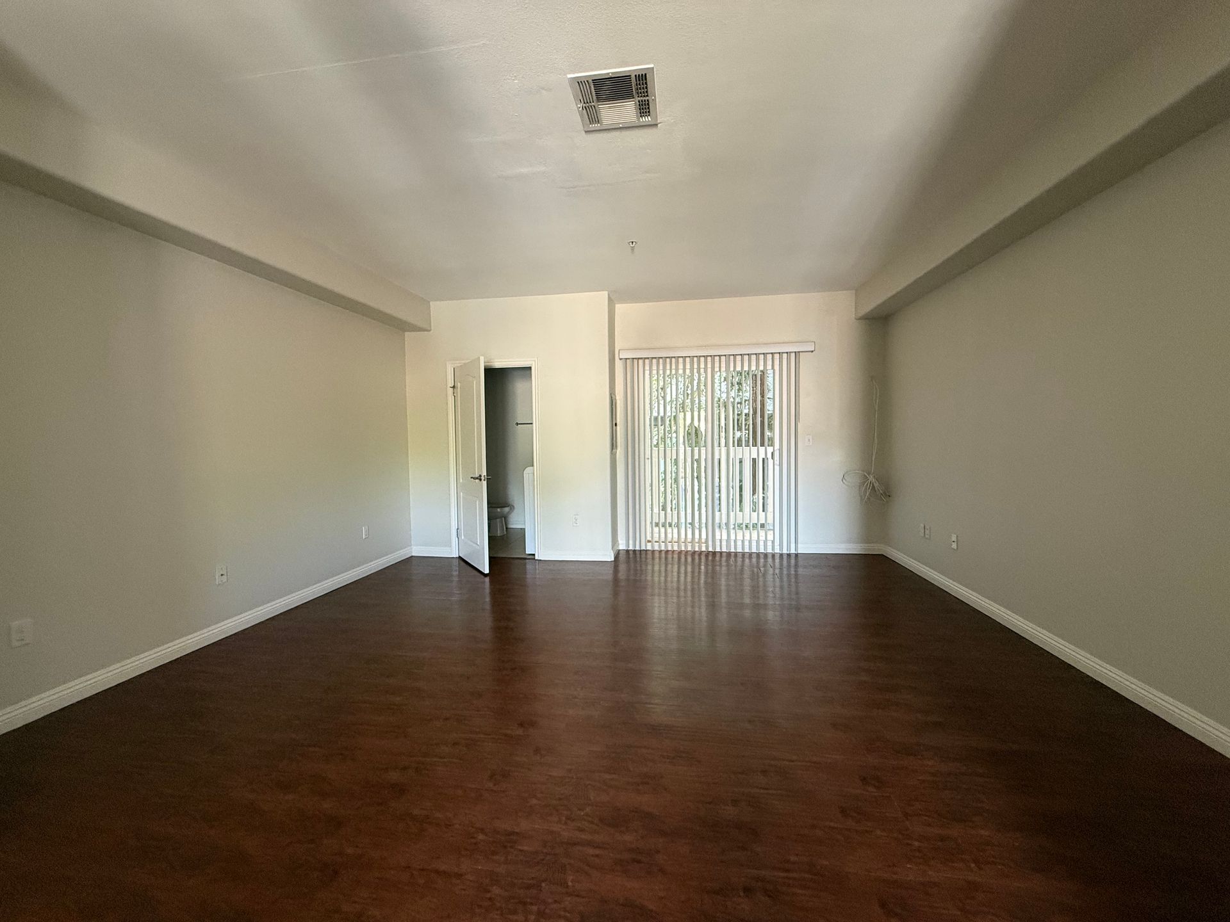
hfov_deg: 102.1
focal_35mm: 14
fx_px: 497
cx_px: 615
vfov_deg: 85.7
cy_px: 461
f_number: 2.2
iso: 400
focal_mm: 2.22
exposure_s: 1/60
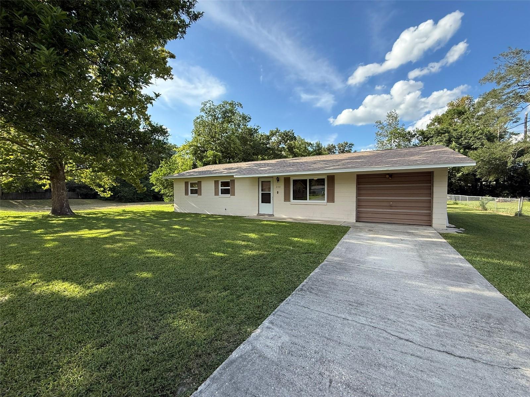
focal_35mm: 14
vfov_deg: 85.7
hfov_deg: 102.1
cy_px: 198
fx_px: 214
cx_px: 265
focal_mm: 2.22
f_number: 2.2
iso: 64
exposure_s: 1/734
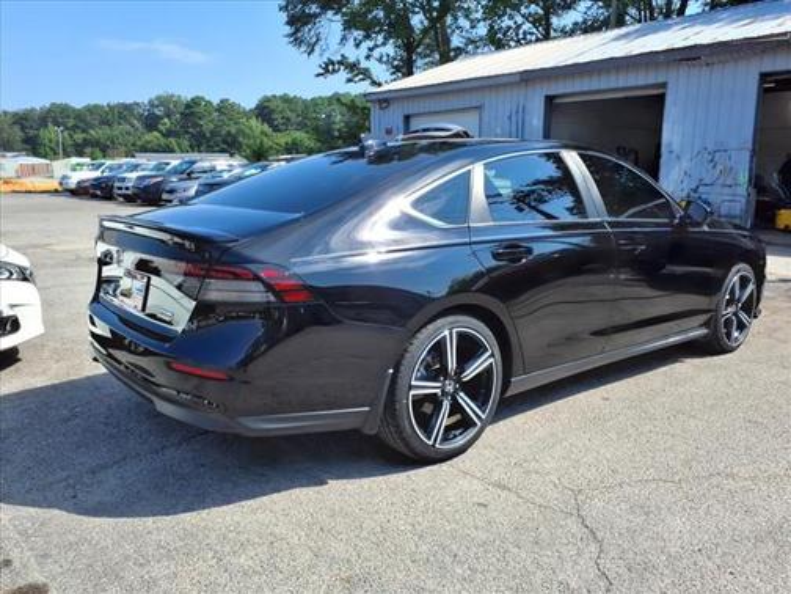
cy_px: 297
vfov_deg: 51.4
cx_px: 396
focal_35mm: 27
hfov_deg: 65.3
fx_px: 617
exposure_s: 1/1250
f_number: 1.9
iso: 40
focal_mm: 3.58
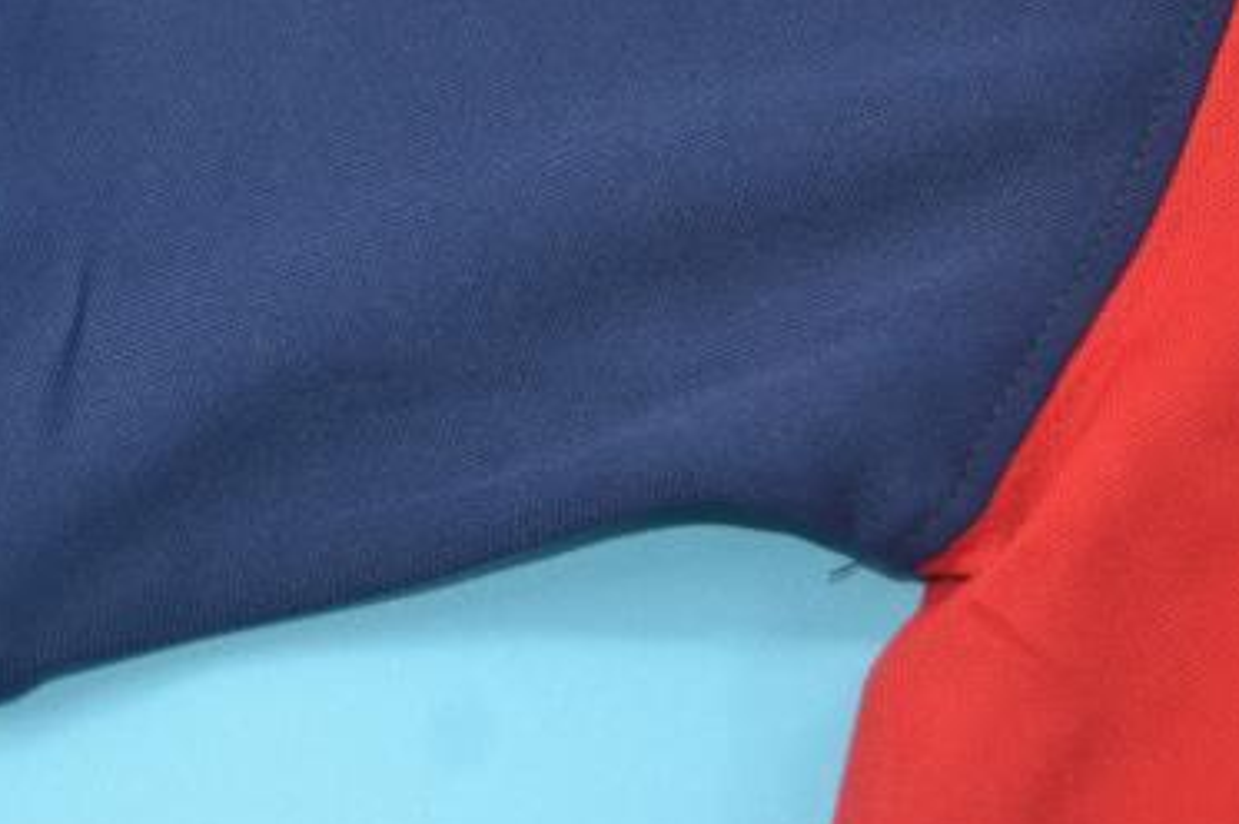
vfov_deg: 13.1
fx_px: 3542
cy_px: 55
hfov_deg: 19.7
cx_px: 276
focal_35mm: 103
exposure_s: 1/60
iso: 200
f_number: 4.8
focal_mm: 32
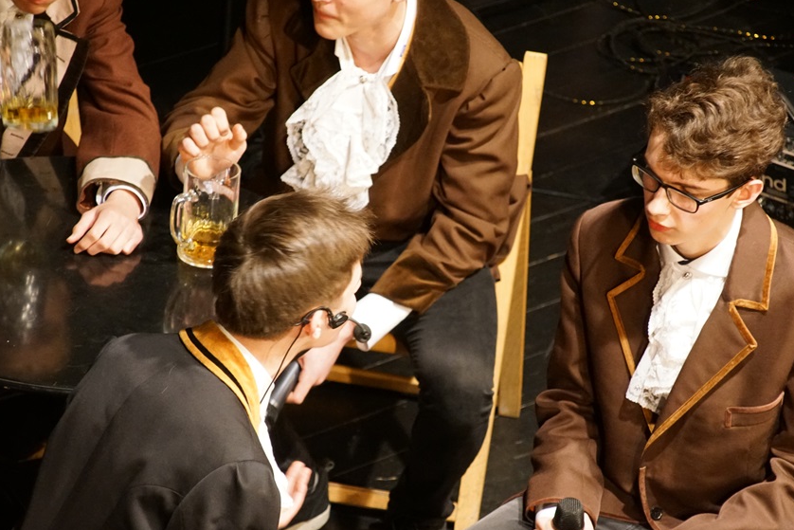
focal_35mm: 242
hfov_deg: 8.5
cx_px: 432
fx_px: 5329
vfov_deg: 5.7
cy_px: 312
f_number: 5.6
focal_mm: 135
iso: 3200
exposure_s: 1/40
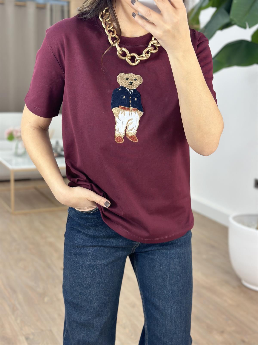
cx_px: 129
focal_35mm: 48
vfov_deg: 39.7
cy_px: 172
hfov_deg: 30.3
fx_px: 477
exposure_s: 1/100
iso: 100
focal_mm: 6.86
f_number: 1.78
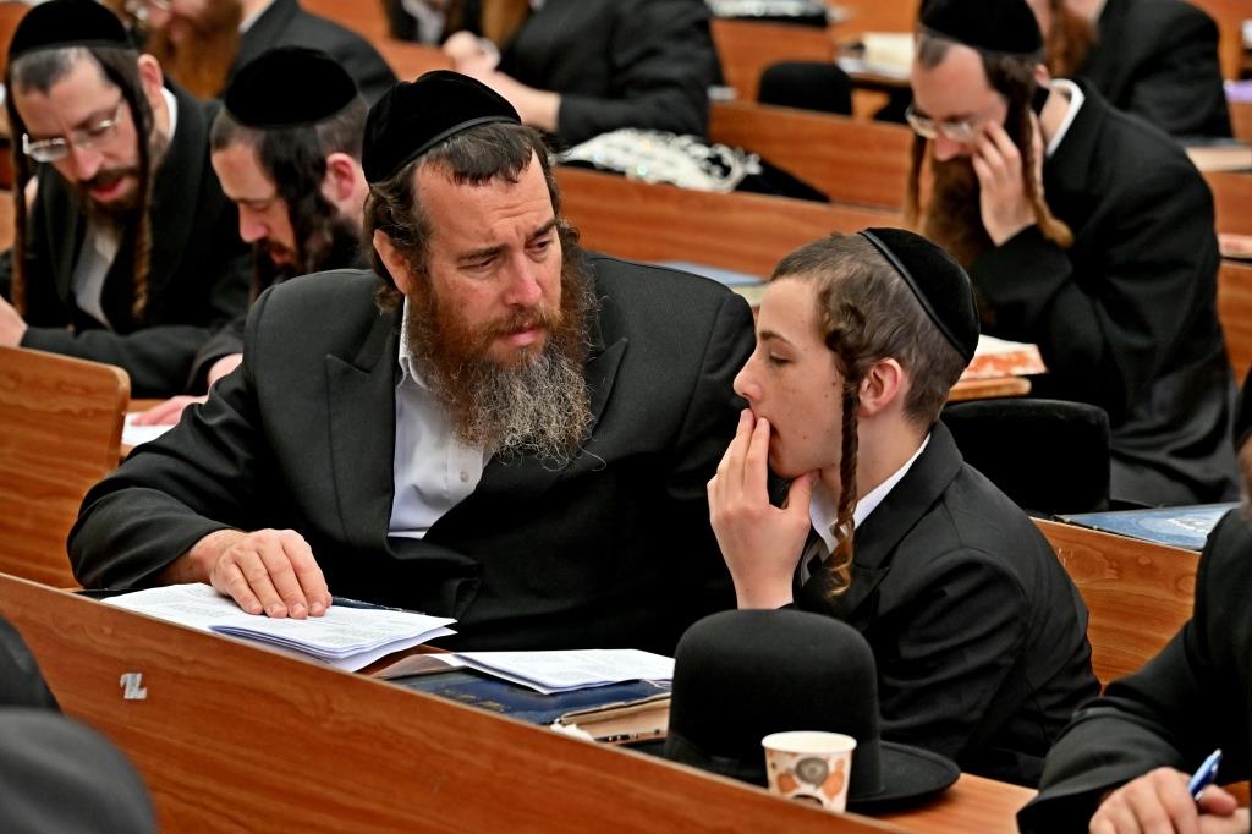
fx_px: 6258
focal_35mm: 180
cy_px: 417
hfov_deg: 11.4
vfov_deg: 7.6
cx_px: 626
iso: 640
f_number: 4
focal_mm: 120
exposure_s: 1/320
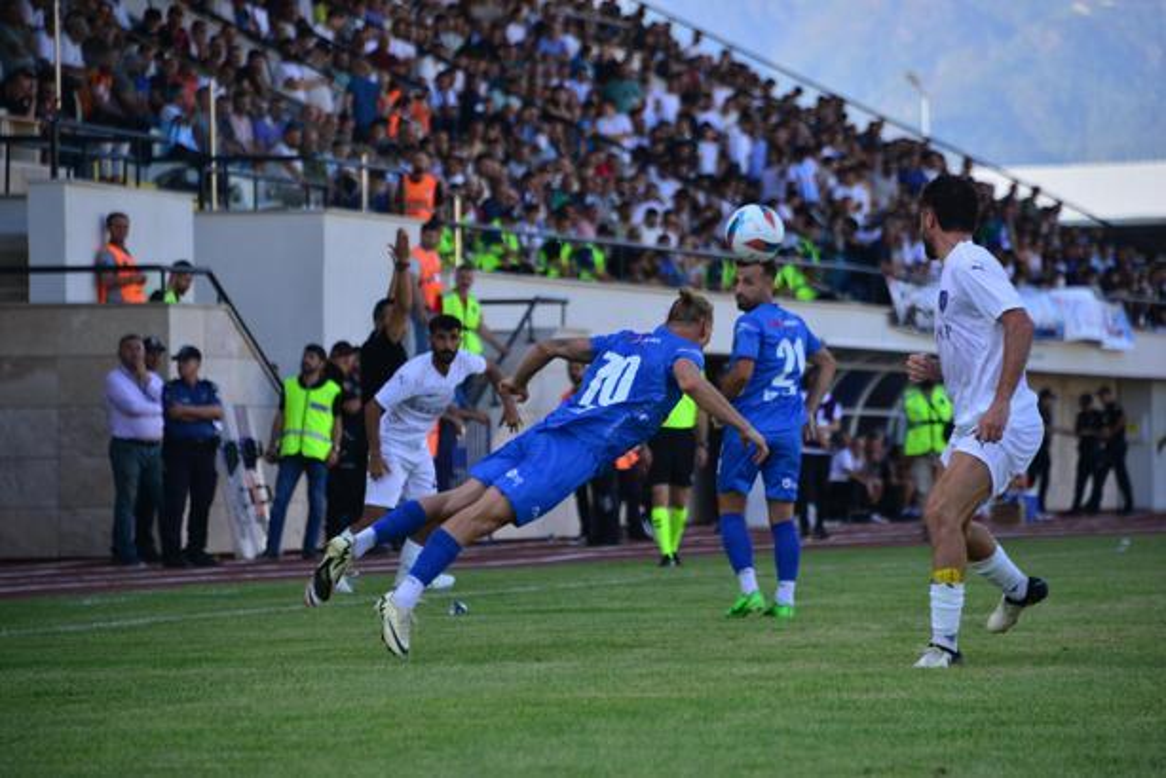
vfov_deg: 6.0
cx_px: 583
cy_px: 389
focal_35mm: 230
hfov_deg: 8.9
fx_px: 7453
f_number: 5.6
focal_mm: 230
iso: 640
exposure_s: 1/1000
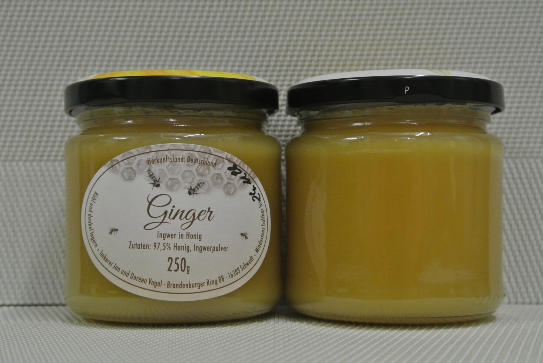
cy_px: 182
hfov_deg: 32.8
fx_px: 921
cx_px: 272
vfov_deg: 22.3
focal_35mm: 61
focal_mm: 22.7
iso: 800
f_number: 5
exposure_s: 1/30
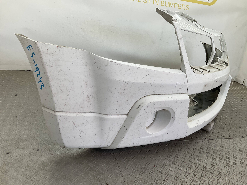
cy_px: 92
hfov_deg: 61.7
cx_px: 124
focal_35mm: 29
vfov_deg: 48.2
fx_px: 207
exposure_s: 1/165
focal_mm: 3
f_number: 1.8
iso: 16
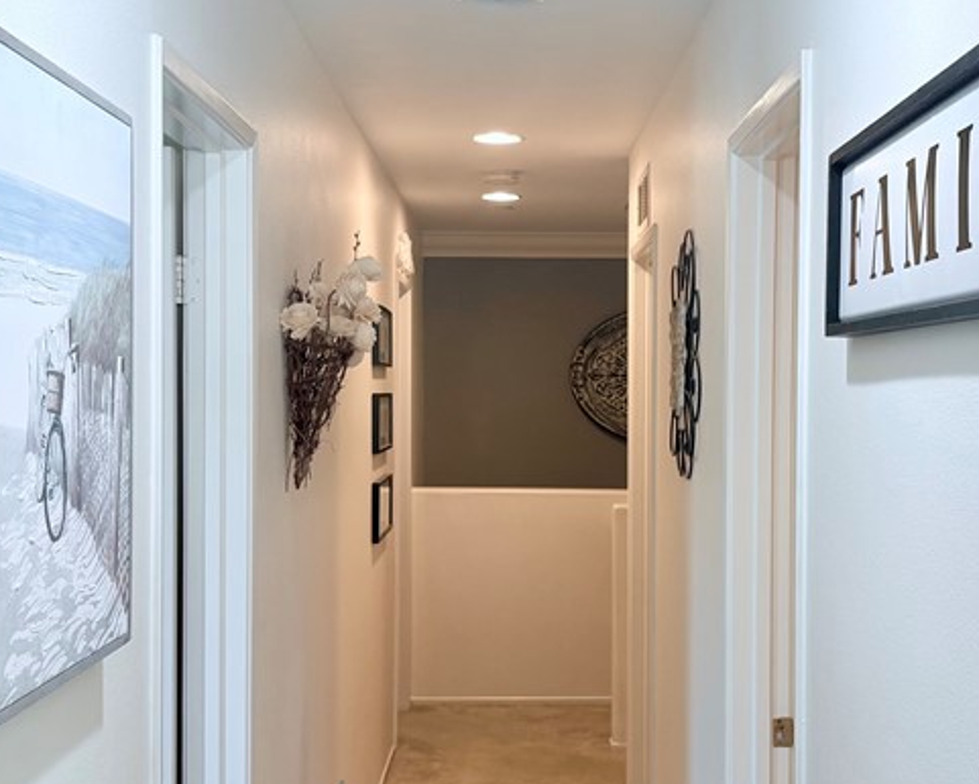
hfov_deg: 34.7
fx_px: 1565
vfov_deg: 28.1
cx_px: 560
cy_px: 422
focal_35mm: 54
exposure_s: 1/60
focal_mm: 5.96
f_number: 1.6
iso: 64
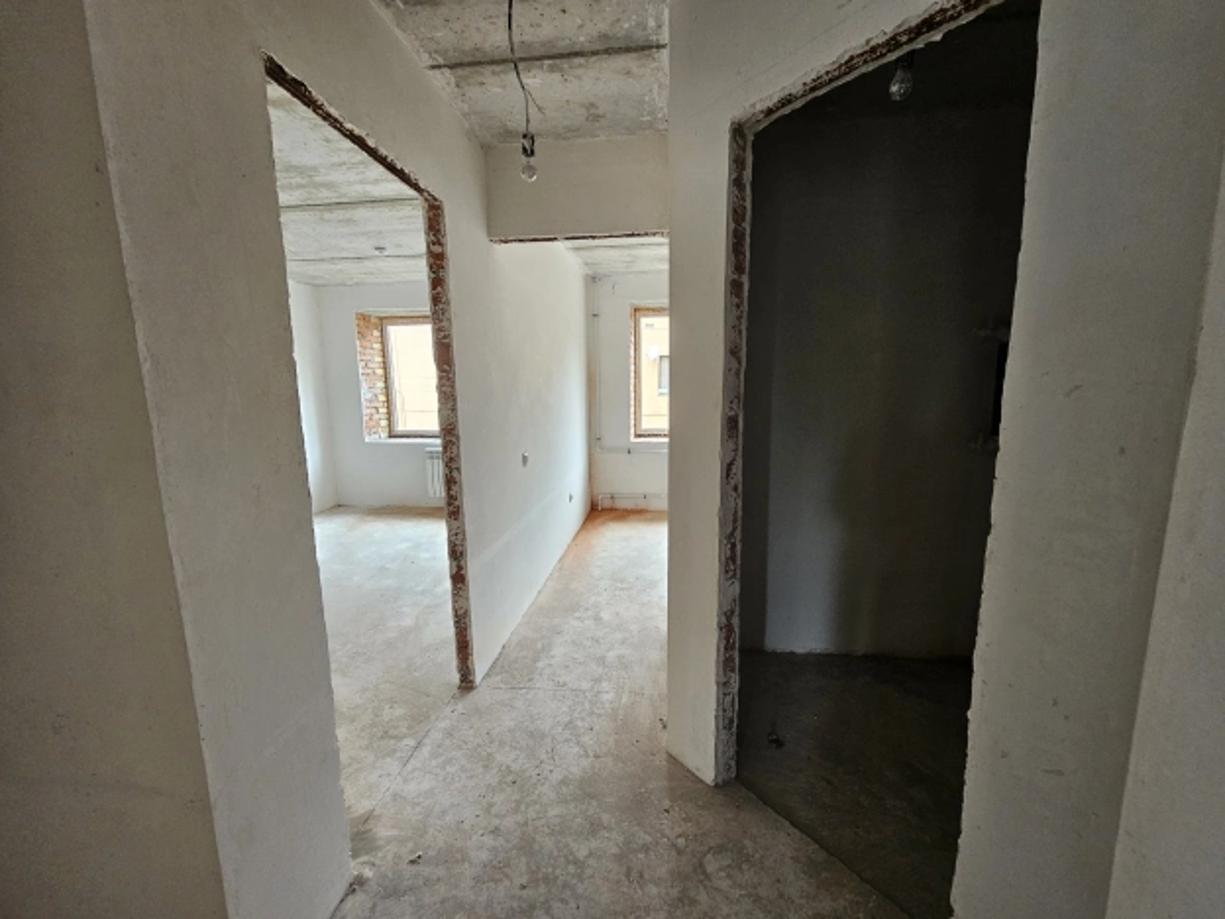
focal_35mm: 13
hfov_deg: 106.2
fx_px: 460
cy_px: 460
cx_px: 612
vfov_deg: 89.9
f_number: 2.2
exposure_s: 1/77.4
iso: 200
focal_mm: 2.2
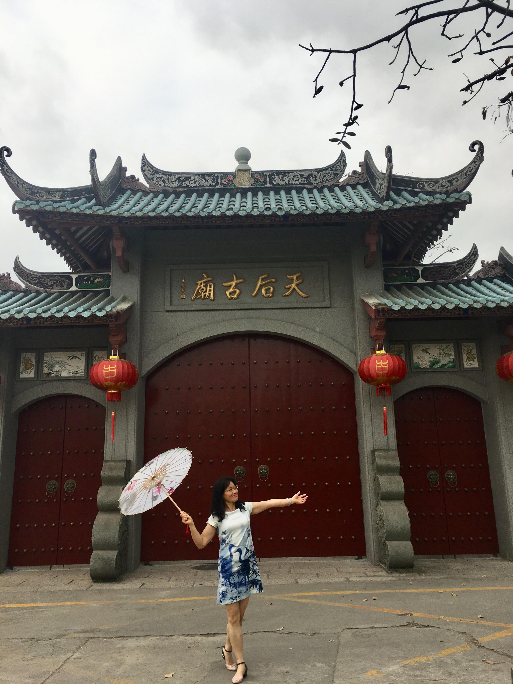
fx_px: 573
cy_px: 342
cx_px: 256
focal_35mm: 29
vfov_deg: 61.7
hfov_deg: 48.2
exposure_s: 1/1603
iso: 25
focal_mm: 4.15
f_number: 2.2
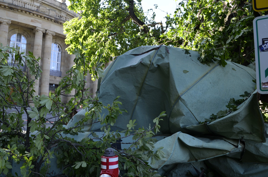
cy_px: 88
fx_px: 201
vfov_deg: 47.7
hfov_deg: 67.5
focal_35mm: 27
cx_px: 134
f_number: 5.6
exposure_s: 1/125
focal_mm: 18
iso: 280
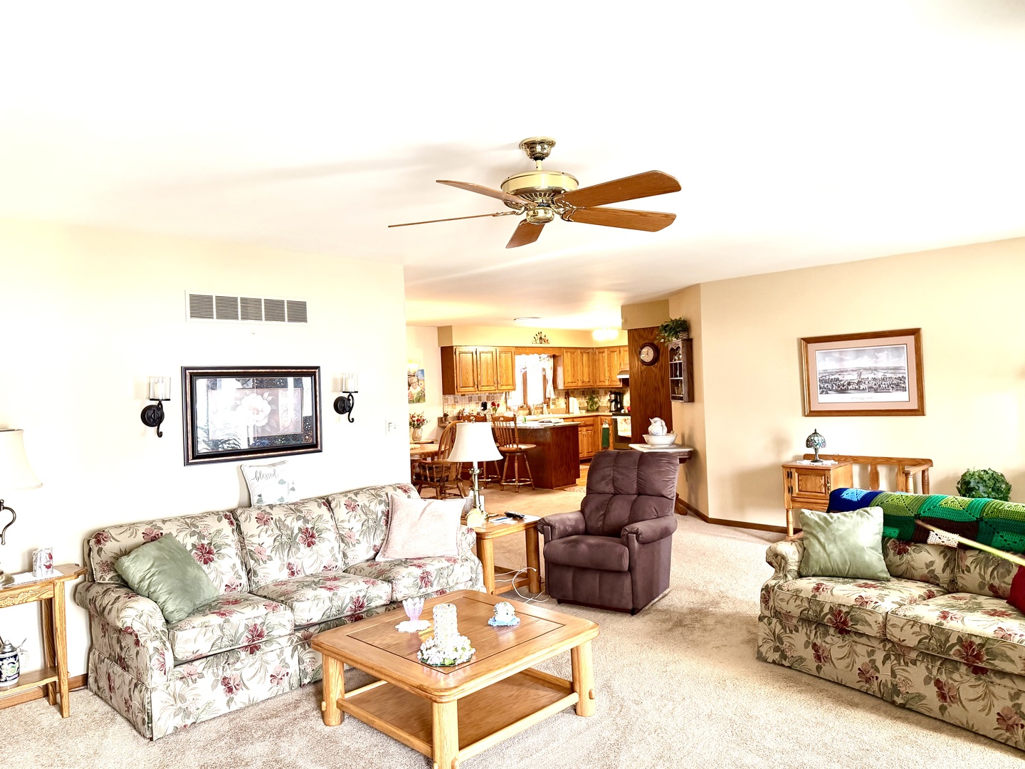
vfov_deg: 56.8
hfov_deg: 71.6
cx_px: 512
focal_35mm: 24
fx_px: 711
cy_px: 384
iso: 250
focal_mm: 6.76
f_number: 1.78
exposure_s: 1/60
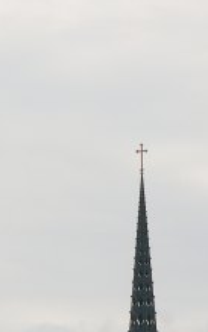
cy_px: 347
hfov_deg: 3.4
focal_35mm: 389
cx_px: 136
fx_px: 3526
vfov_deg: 5.4
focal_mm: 26.8
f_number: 5.6
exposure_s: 1/500
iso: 50
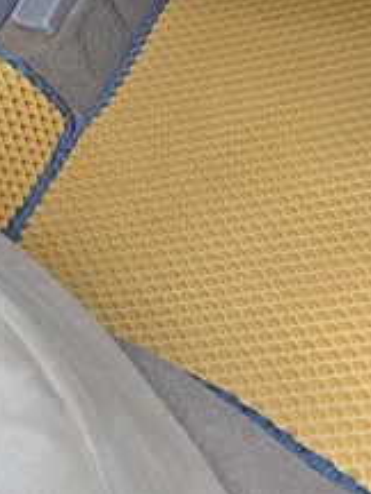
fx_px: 800
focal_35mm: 56
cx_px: 247
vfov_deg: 34.2
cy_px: 185
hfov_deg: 26.0
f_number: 9.5
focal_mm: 20
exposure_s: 1/30
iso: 400
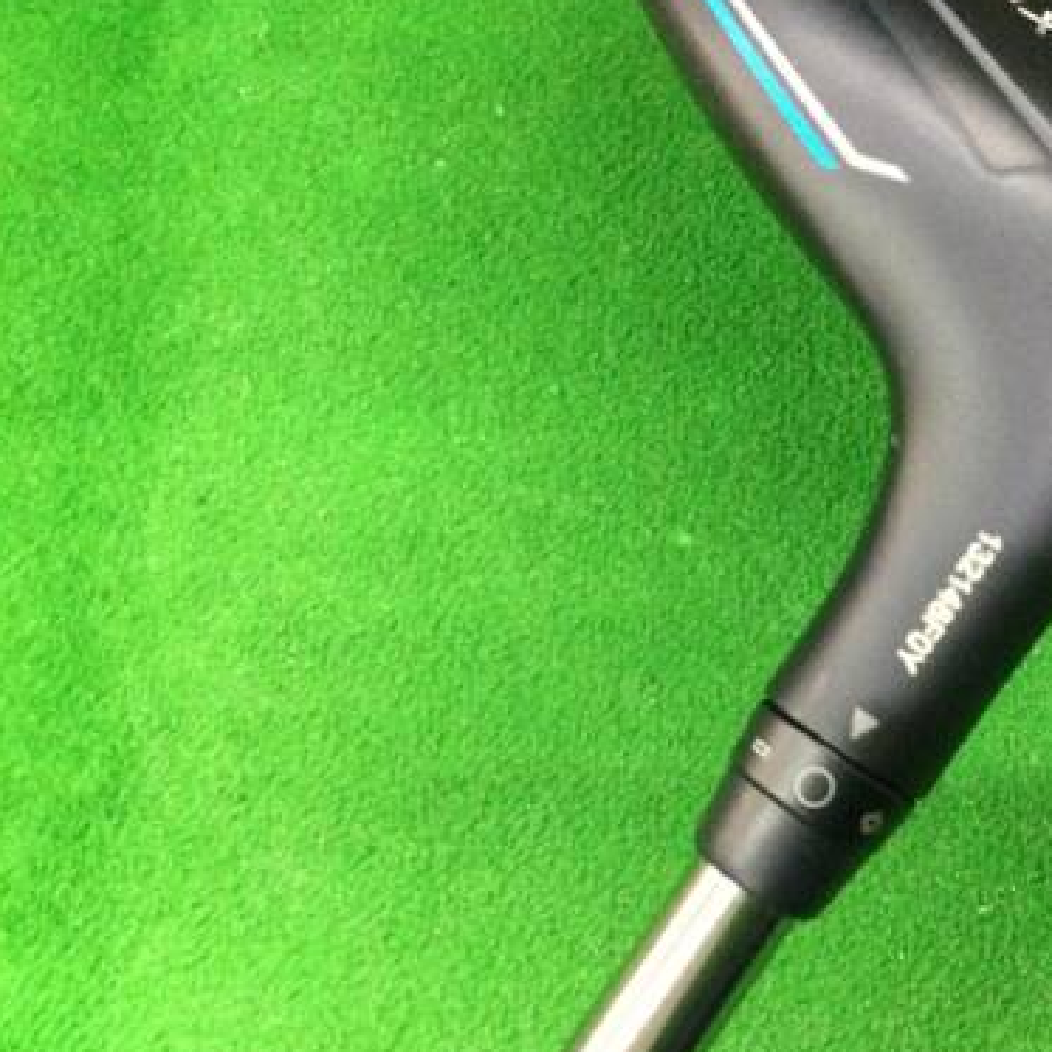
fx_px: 1616
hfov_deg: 34.6
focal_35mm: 47
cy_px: 598
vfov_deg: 36.0
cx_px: 891
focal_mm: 3.3
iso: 200
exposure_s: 1/30
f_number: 2.4
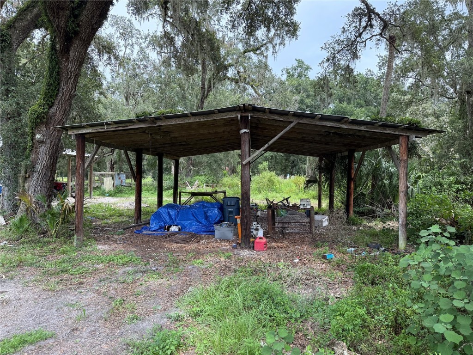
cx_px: 236
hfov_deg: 71.6
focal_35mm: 24
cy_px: 178
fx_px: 328
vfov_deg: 56.8
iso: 100
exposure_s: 1/888
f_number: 1.78
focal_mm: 6.76
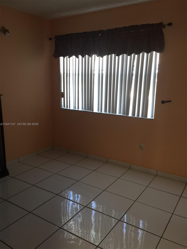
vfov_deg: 61.7
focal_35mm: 29
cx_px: 94
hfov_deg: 48.2
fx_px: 209
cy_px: 124
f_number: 2.2
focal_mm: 4.15
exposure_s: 1/15
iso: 40
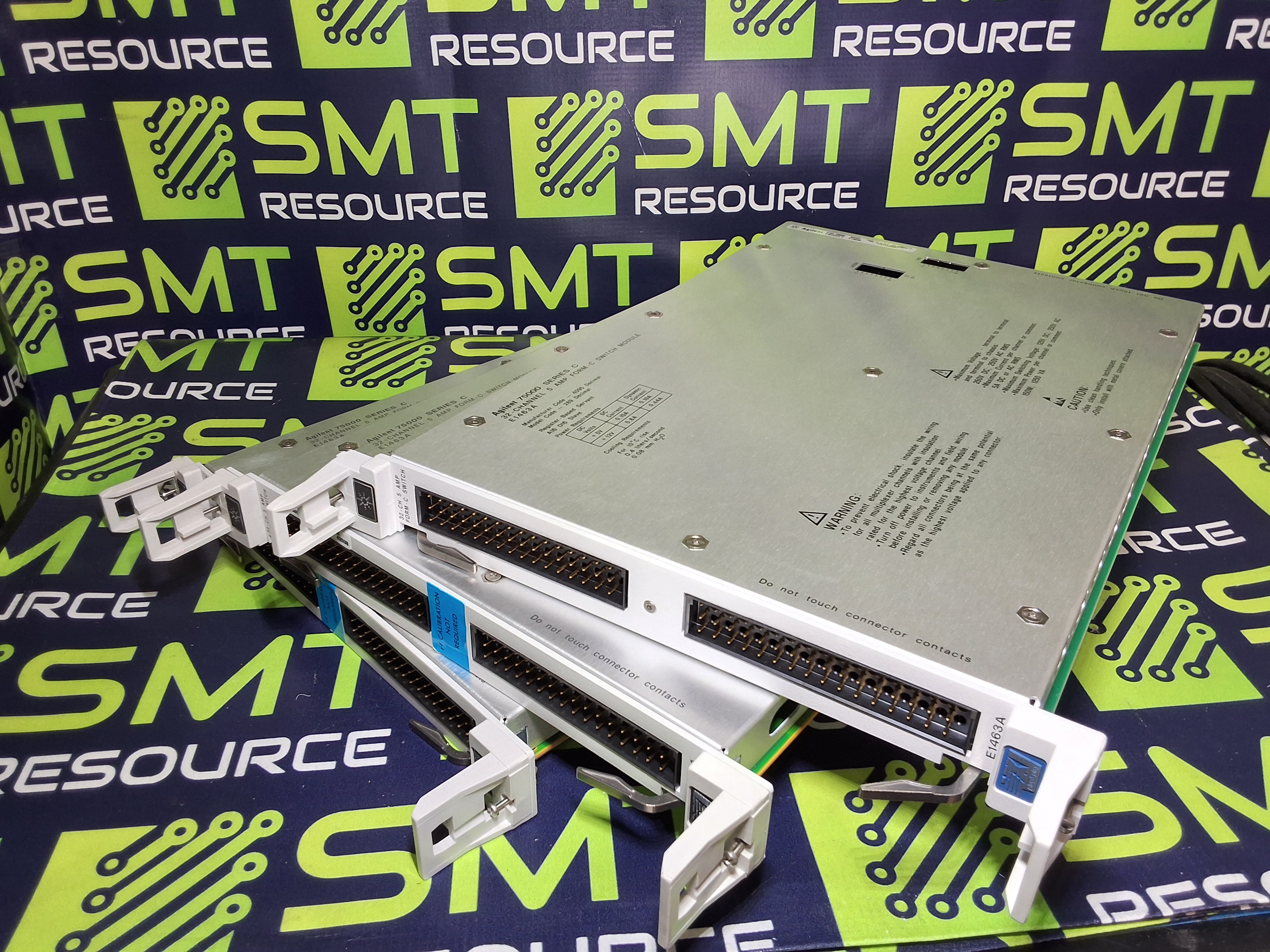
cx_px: 635
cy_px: 476
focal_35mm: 28
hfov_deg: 63.4
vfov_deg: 49.7
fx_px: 1027
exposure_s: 1/40
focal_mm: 2.91
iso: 50
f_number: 1.9
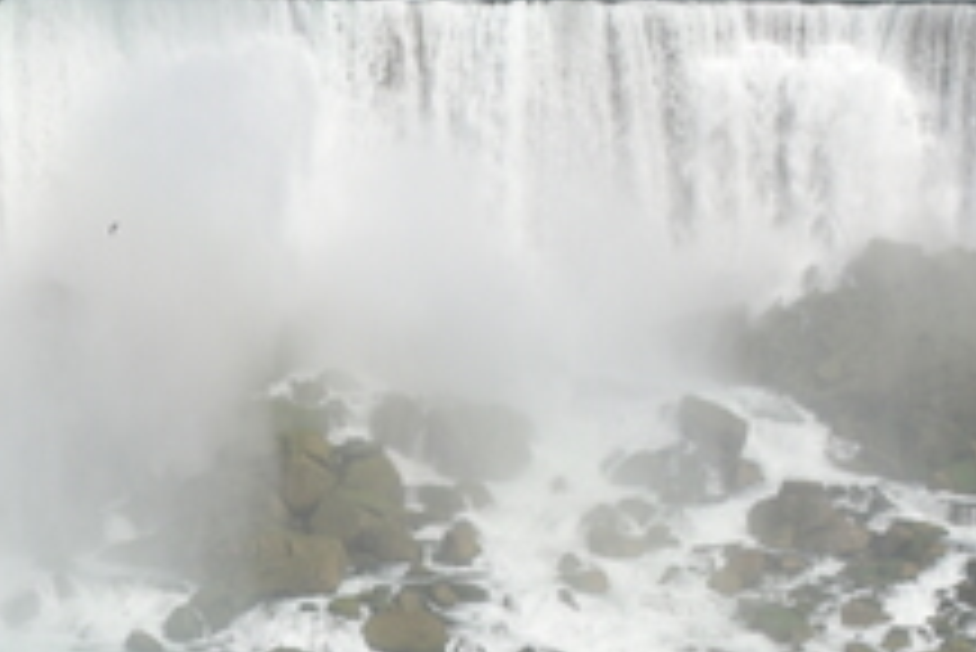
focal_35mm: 189
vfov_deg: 7.3
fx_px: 5127
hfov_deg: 10.7
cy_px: 571
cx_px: -229
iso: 100
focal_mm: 32
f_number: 10
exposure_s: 1/400
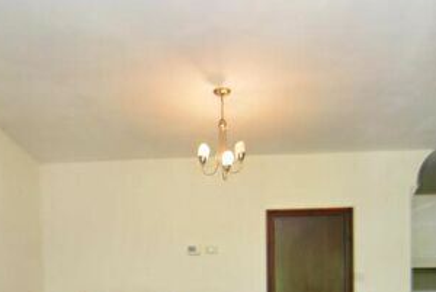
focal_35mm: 35
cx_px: 257
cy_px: 305
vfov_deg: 33.9
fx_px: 425
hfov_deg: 54.1
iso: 800
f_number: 4
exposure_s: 1/60
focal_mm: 10
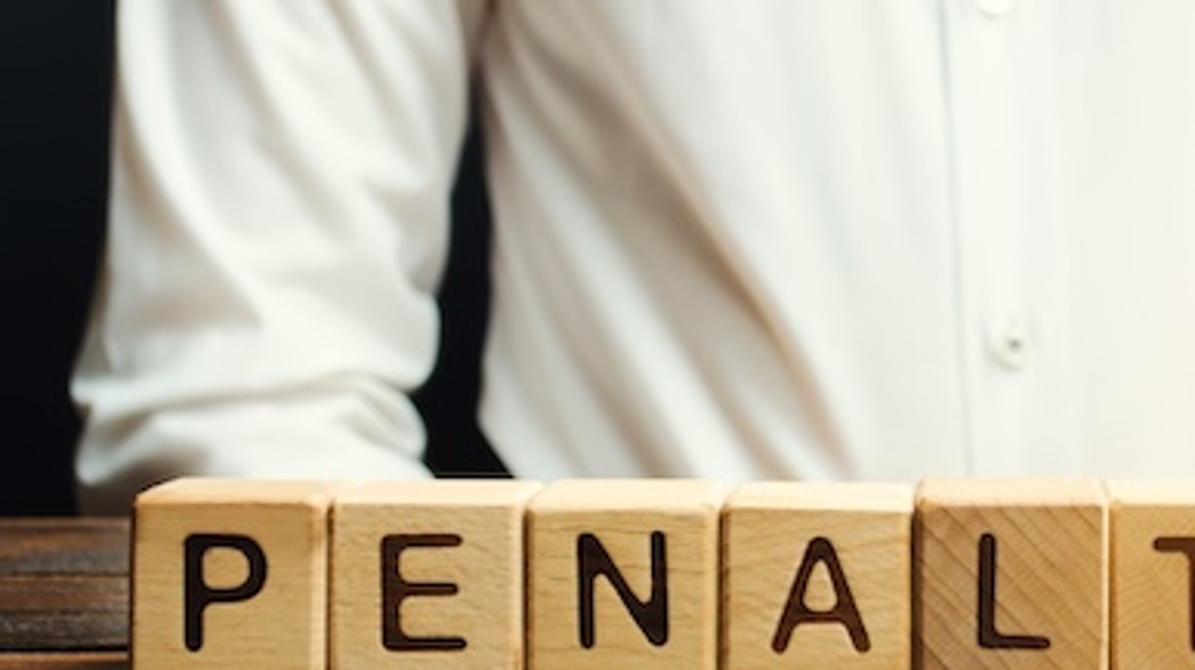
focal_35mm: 98
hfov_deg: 21.6
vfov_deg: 12.3
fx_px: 3103
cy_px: 148
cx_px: 905
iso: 100
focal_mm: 40
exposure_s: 1/100
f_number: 6.3
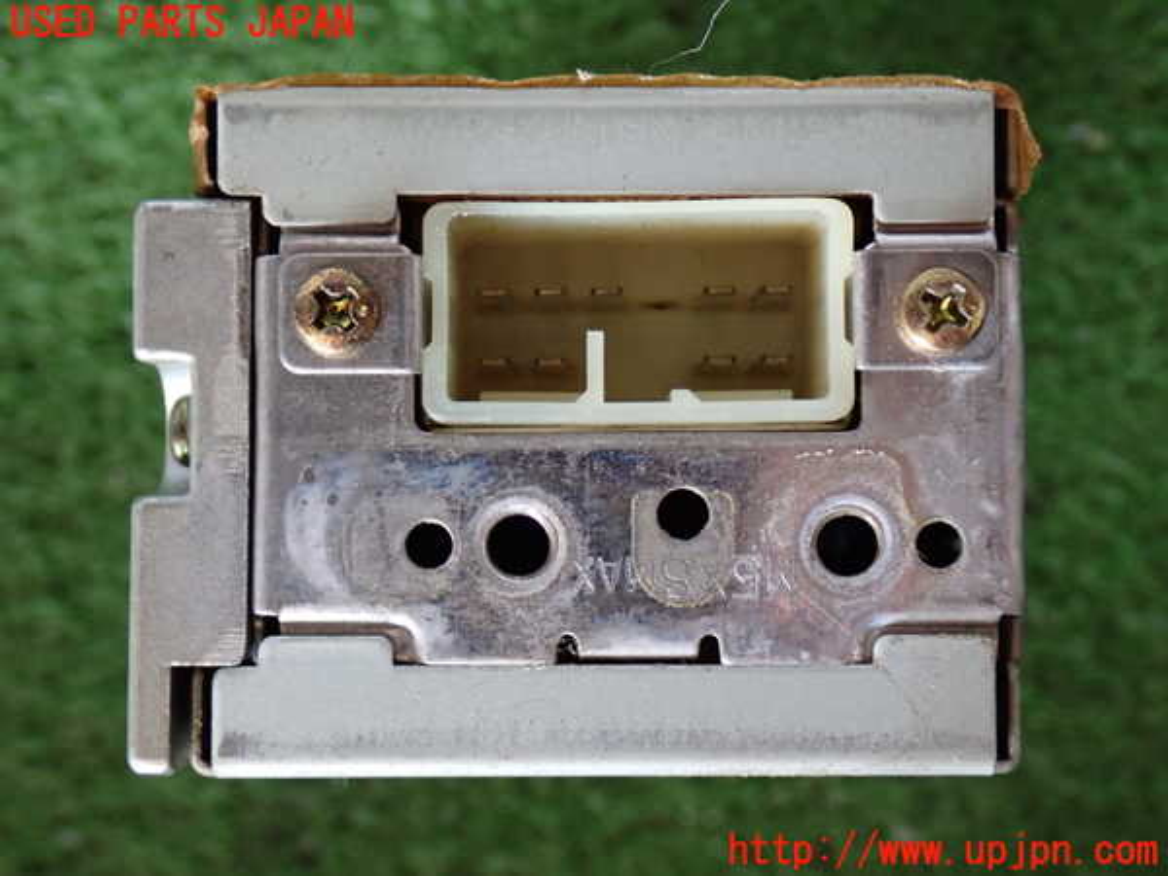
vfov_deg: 27.0
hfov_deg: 35.5
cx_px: 584
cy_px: 438
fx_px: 1822
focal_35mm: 54
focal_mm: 9.65
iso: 800
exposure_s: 1/50
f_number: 3.3
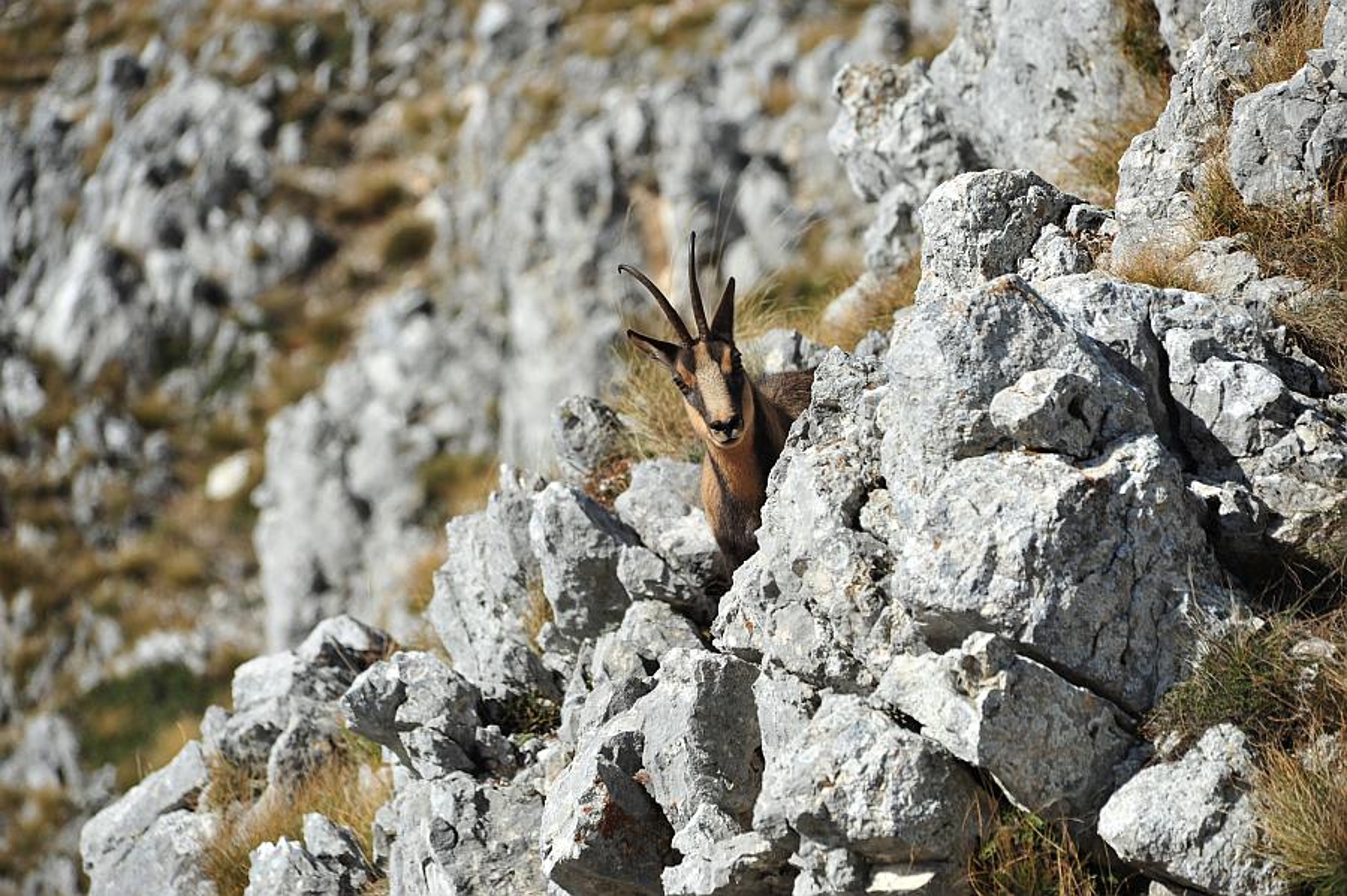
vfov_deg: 2.7
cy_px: 448
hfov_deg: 4.1
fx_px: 18697
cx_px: 674
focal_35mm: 500
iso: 320
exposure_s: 1/500
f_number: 11
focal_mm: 500
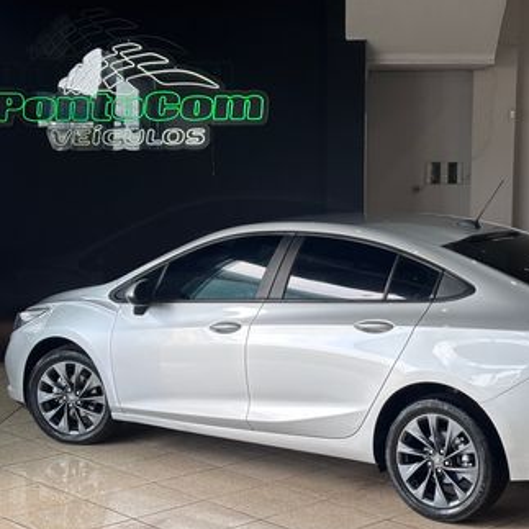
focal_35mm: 67
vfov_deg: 25.7
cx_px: 346
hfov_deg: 25.6
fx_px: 1158
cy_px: 282
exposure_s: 1/120
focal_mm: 5.96
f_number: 1.6
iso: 40
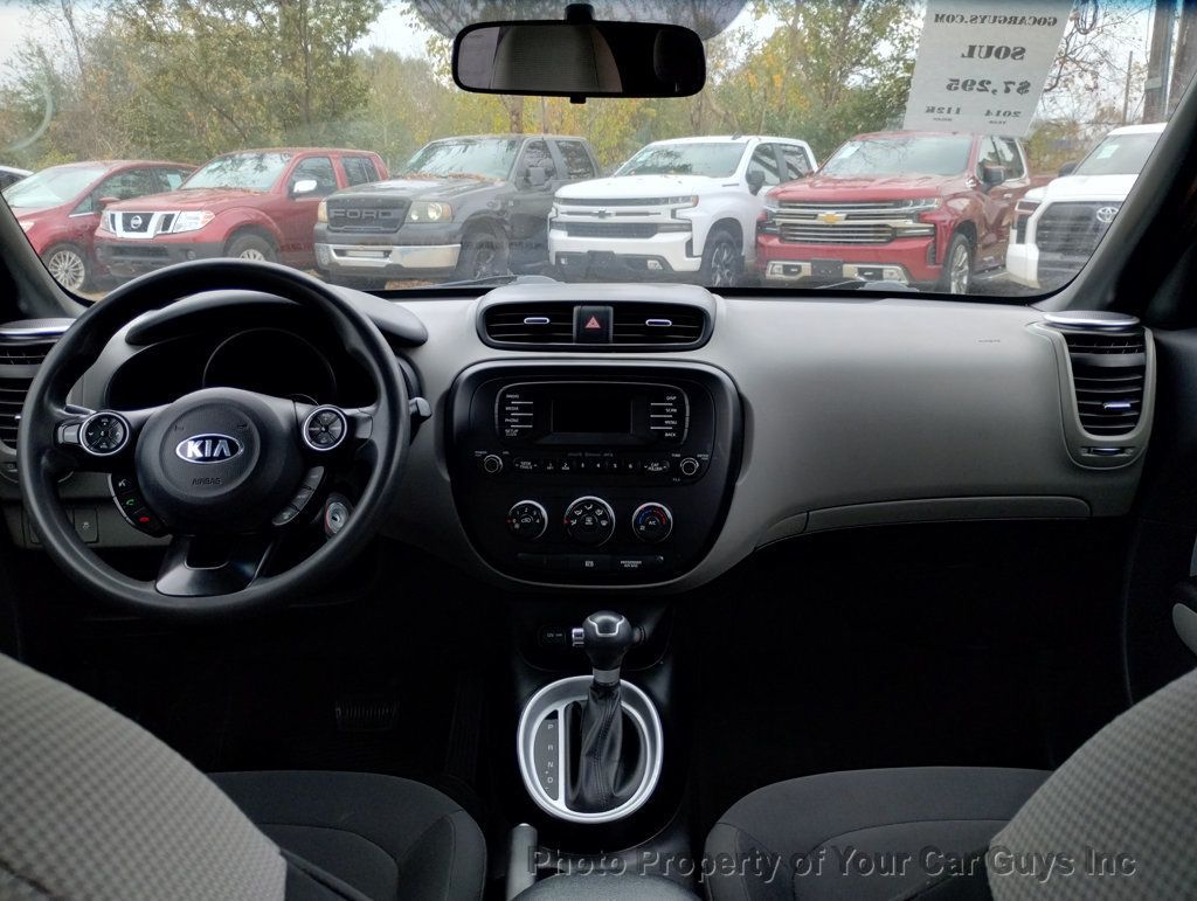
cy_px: 450
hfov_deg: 63.4
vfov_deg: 49.9
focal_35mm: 28
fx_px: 970
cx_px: 598
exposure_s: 1/120
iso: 159
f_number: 1.8
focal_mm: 4.27
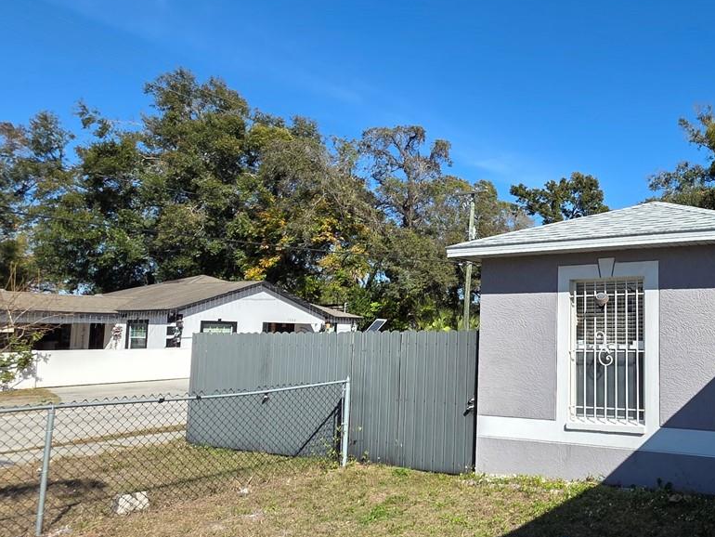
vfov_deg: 51.3
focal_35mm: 27
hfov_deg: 58.3
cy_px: 291
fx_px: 558
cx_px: 608
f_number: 1.9
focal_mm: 2.2
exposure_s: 1/1799
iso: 40
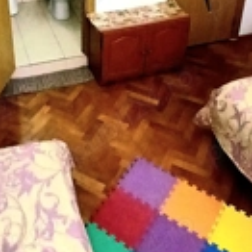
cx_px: 62
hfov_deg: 35.9
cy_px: 0
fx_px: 379
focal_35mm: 46
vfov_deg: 33.6
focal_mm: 1.4
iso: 125
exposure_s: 1/33.3
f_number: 2.2
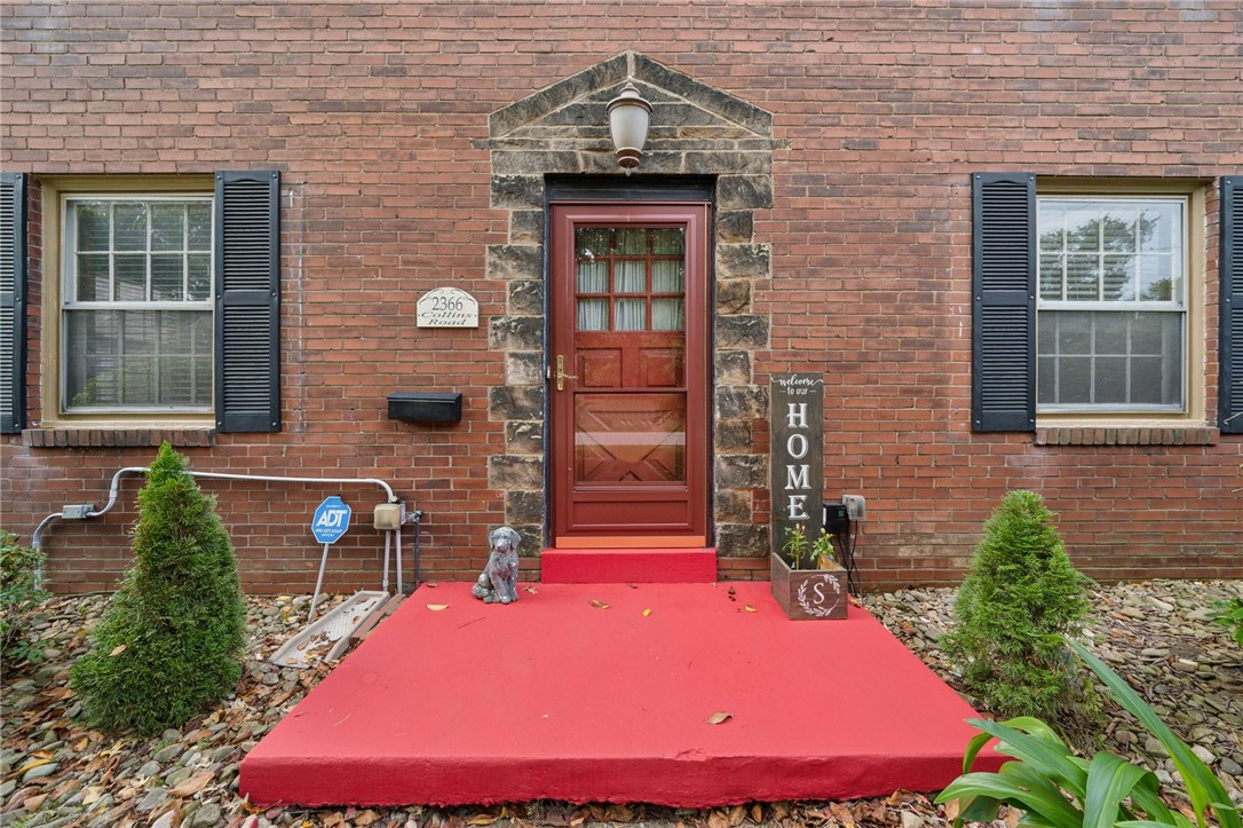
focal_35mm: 12
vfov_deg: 89.9
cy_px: 414
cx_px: 622
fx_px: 414
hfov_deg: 112.6
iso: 125
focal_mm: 12
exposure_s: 1/20
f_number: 11
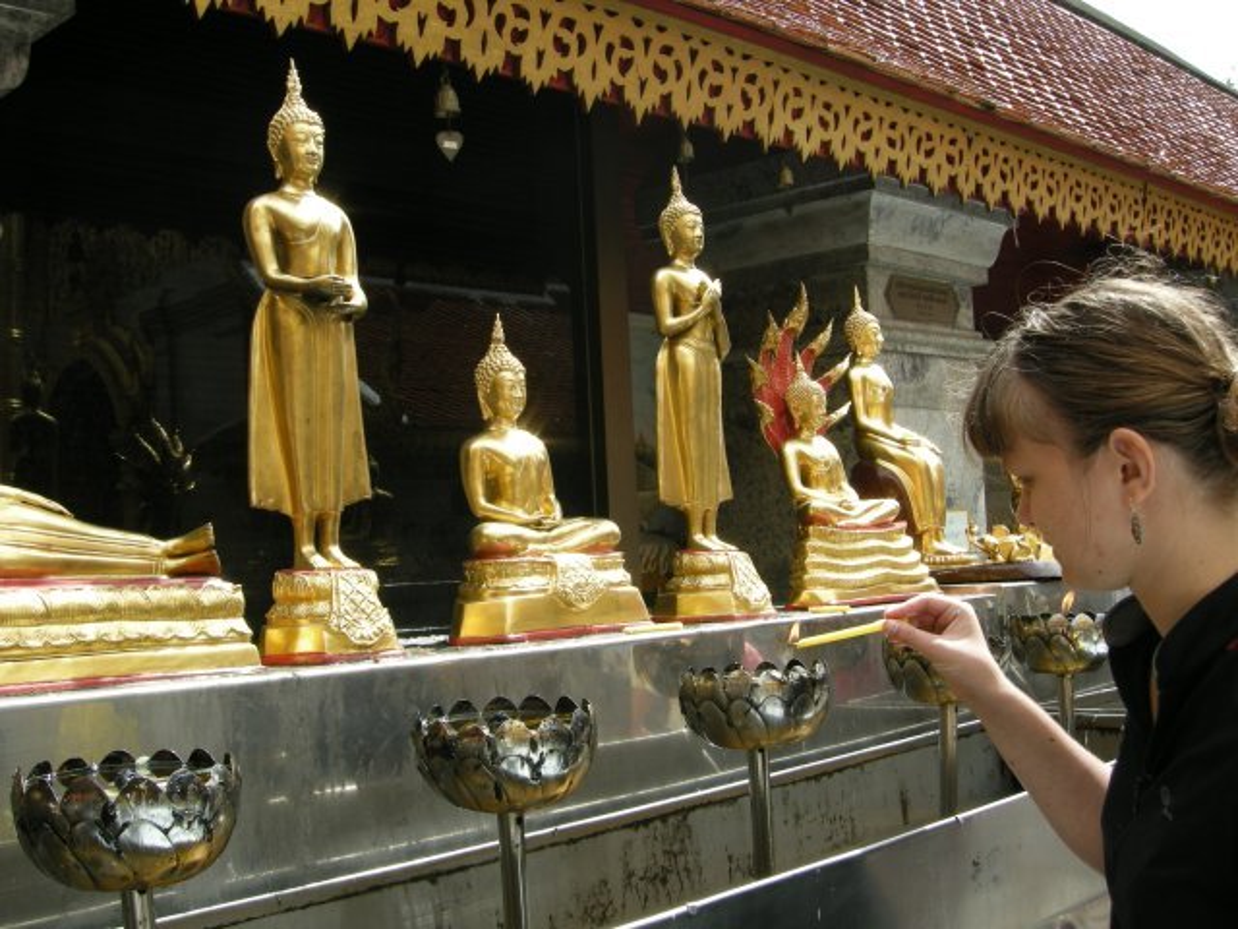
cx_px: 619
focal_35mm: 41
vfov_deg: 35.1
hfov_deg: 45.8
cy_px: 464
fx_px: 1466
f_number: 5.1
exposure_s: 1/178
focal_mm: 8.5
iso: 64
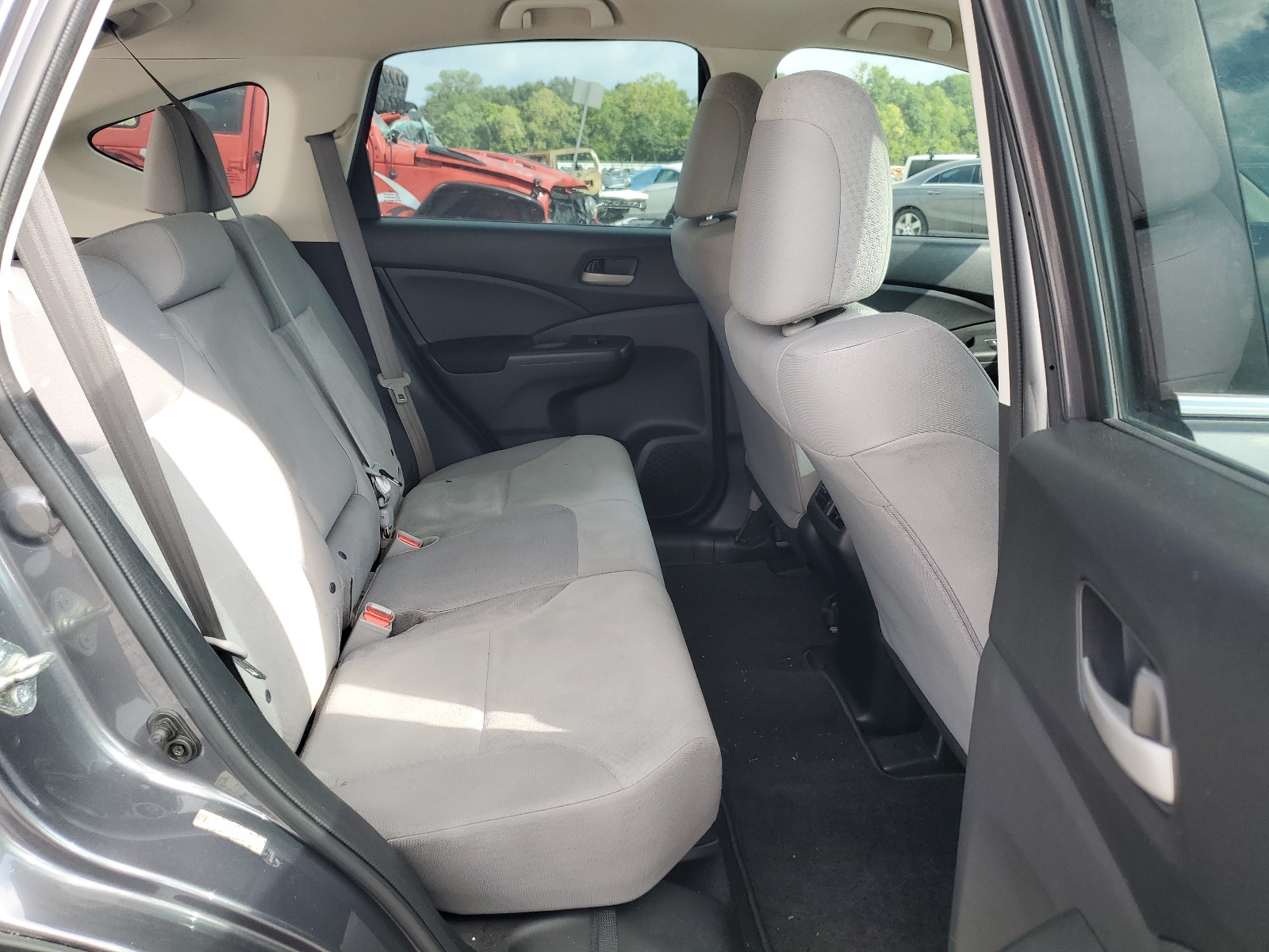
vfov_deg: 53.1
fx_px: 953
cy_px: 476
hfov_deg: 67.3
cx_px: 634
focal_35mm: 26
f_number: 1.5
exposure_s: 1/303
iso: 50
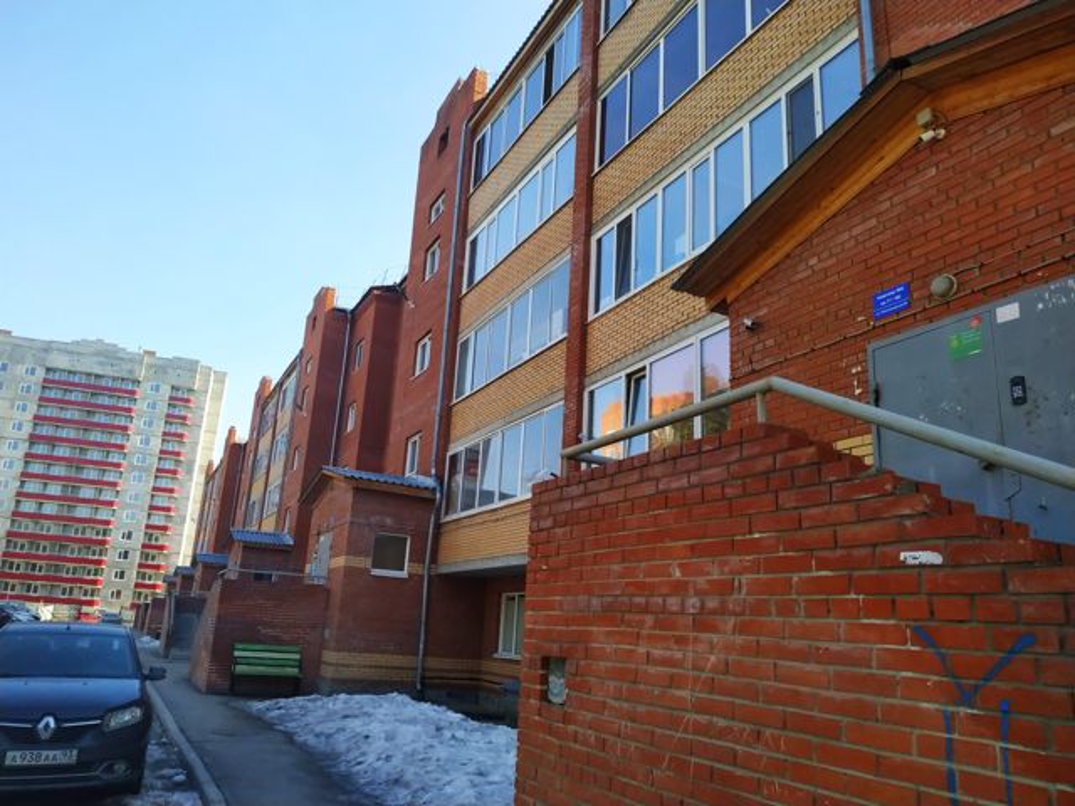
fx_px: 745
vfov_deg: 56.8
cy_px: 403
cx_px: 538
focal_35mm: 24
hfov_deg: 71.6
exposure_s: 1/851
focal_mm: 3.94
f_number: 1.9
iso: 125
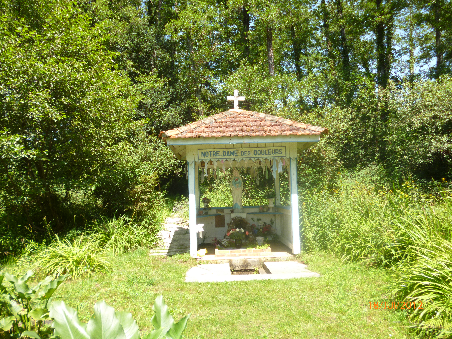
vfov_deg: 49.7
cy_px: 170
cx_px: 226
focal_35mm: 28
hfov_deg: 63.4
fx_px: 366
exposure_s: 1/250
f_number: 3.1
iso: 100
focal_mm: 5
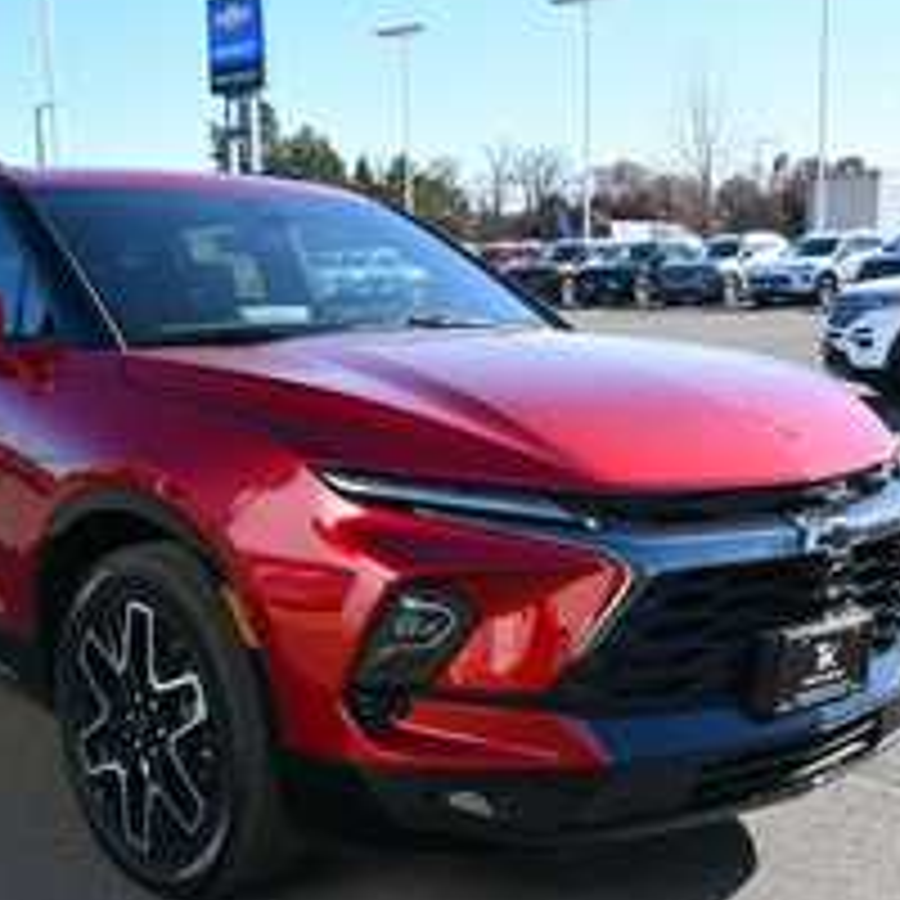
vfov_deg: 33.3
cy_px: 529
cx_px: 306
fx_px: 1500
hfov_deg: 33.1
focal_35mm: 51
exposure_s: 1/250
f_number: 8
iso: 160
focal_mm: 20
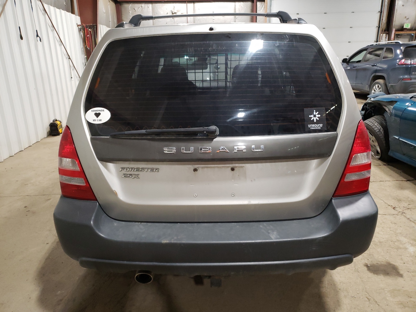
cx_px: 208
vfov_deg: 53.1
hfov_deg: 67.3
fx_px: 312
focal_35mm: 26
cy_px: 156
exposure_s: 1/40
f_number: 1.5
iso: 255
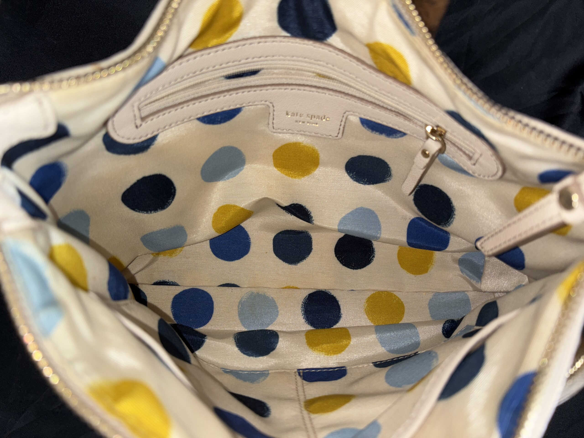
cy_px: 219
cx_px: 292
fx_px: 439
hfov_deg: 67.3
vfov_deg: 53.1
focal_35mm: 26
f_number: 1.6
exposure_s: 1/30
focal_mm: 5.96
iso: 64
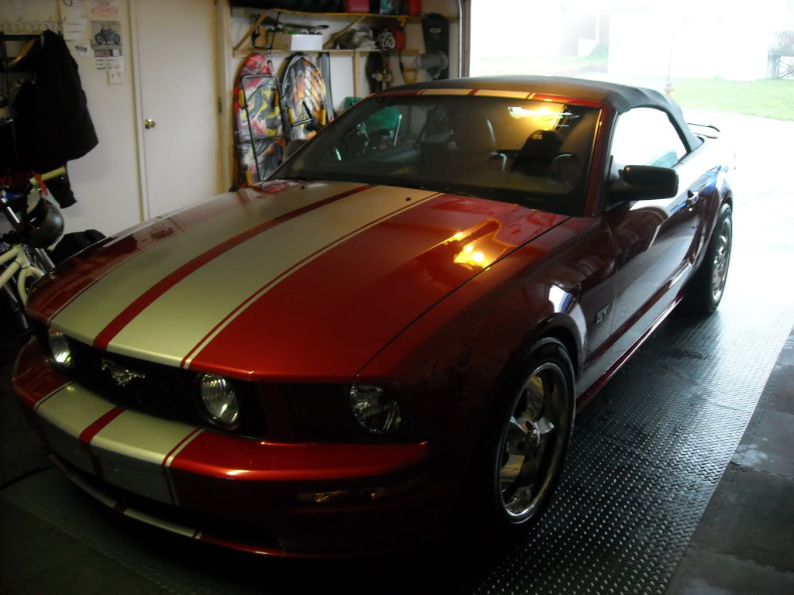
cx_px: 397
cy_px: 298
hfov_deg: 52.6
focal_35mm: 35
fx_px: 803
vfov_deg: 40.7
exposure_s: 1/18
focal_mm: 5.7
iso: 400
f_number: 2.8
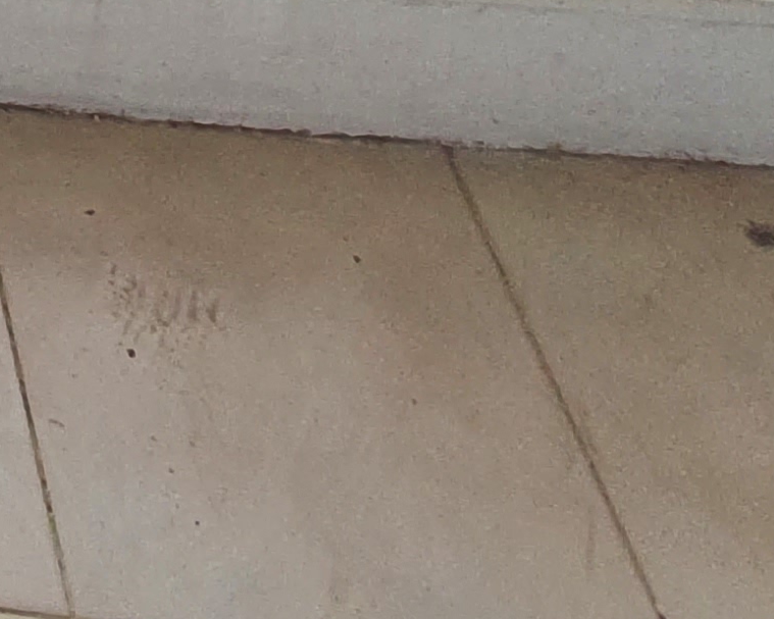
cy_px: -1135
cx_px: -610
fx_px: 1764
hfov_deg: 19.0
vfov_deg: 12.1
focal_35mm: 77
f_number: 2.2
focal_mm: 1.8
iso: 50
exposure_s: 1/886
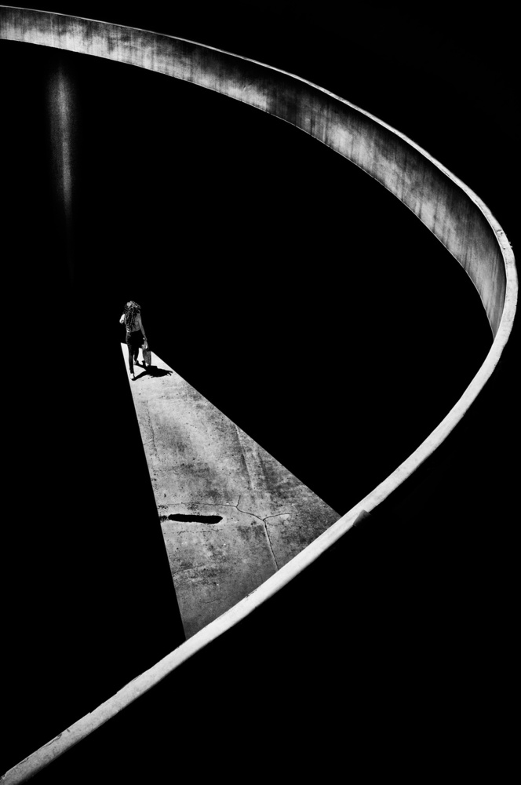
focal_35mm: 39
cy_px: 392
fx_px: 849
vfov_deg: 49.6
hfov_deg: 34.1
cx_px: 260
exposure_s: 1/500
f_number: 8
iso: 400
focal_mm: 26
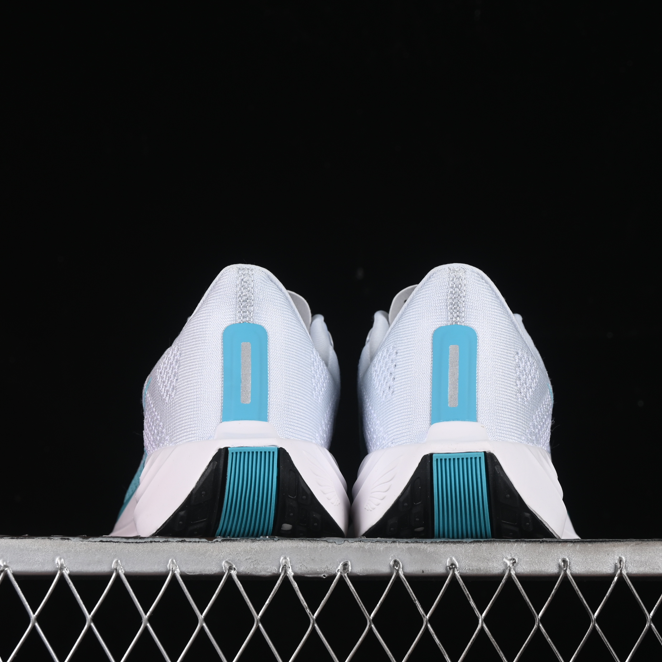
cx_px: 350
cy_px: 331
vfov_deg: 18.1
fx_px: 2077
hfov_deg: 18.1
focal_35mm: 96
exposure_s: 1/80
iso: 160
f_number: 8
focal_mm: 50
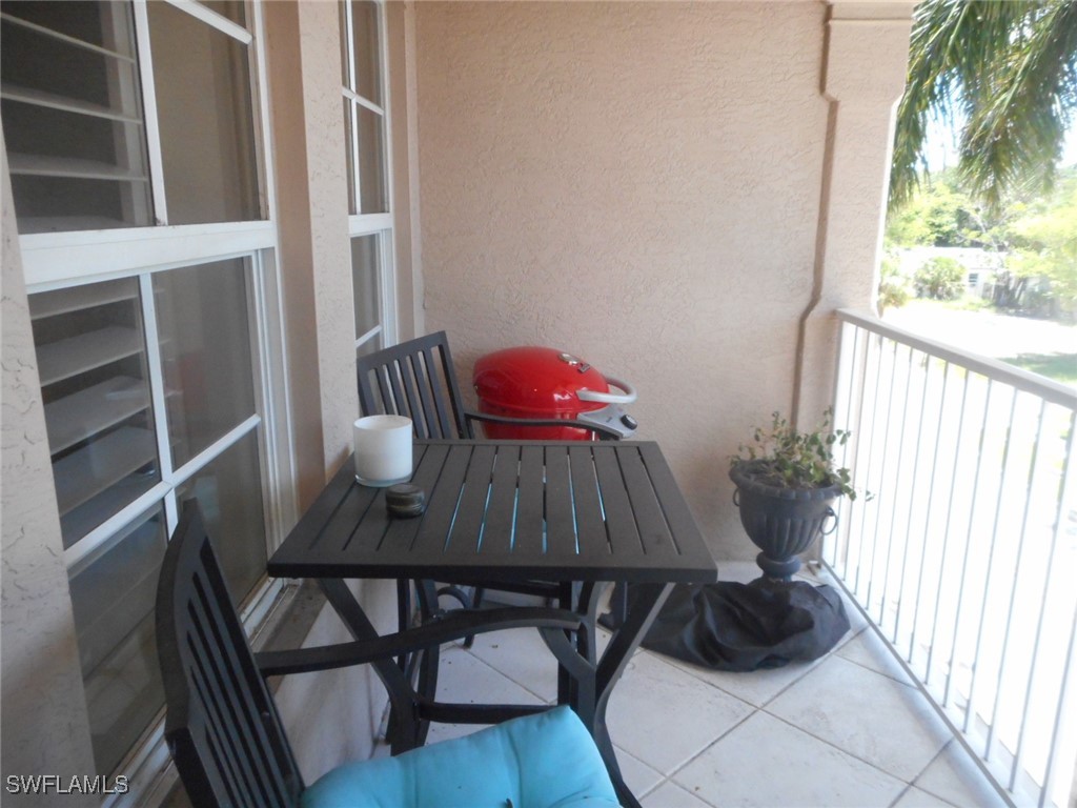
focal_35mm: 25
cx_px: 538
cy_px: 404
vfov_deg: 54.9
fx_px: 778
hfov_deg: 69.4
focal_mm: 4.5
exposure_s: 1/250
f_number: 3.7
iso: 450
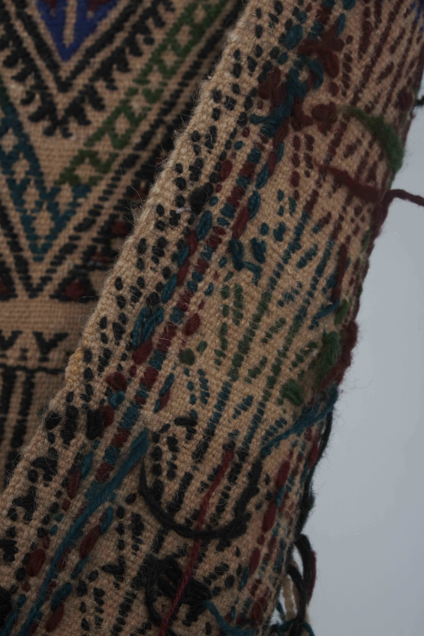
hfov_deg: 16.5
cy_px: 318
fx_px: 1466
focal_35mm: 83
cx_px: 212
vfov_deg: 24.5
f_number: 11
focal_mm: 55
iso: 160
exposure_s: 1/160
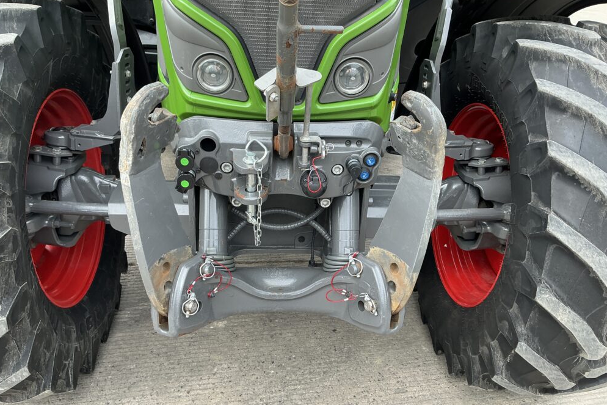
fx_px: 506
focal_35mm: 30
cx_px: 305
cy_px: 219
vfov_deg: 43.6
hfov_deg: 61.9
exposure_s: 1/124
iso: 16
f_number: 1.8
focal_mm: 3
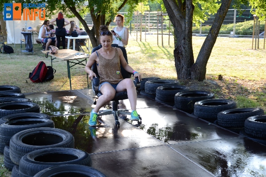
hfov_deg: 33.4
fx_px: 443
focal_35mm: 60
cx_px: 133
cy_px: 88
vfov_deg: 22.6
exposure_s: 1/80
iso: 200
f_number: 5.6
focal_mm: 40
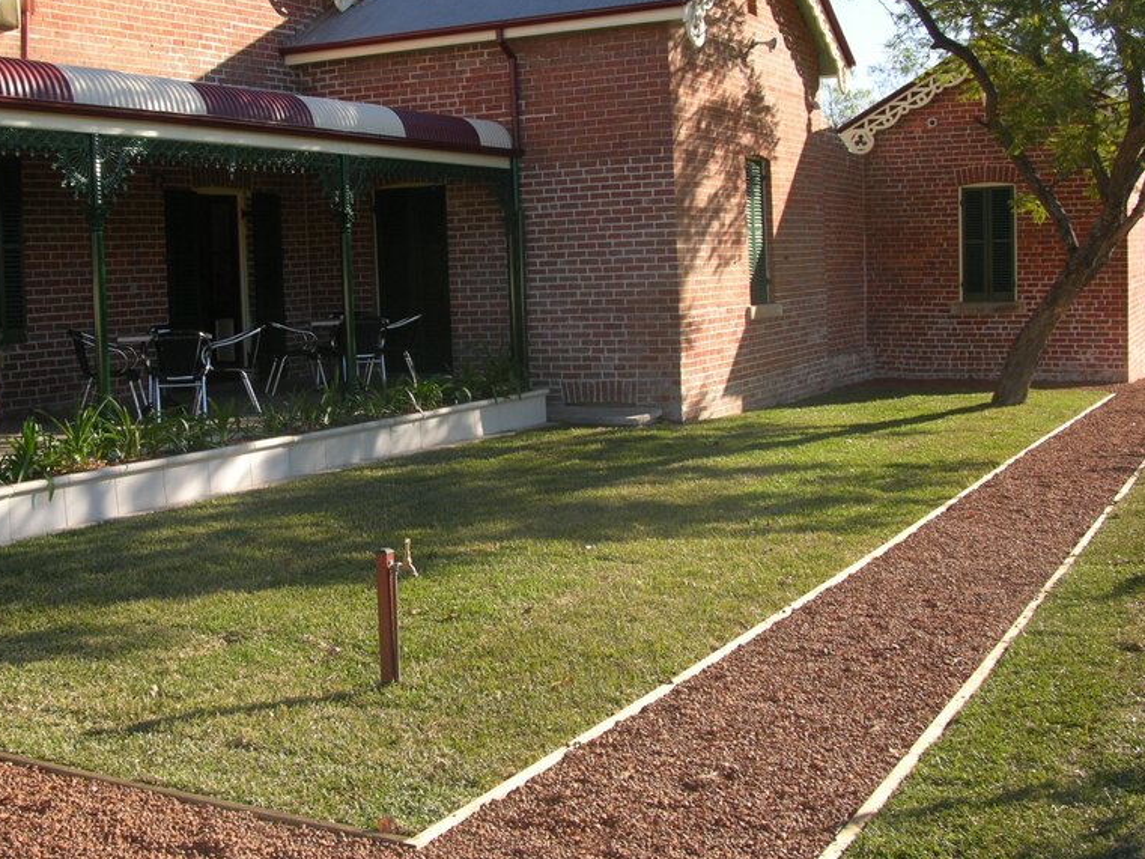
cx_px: 396
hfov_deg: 40.8
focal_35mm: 46
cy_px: 305
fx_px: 1522
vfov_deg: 31.3
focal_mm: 8.9
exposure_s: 1/124
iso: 50
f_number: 5
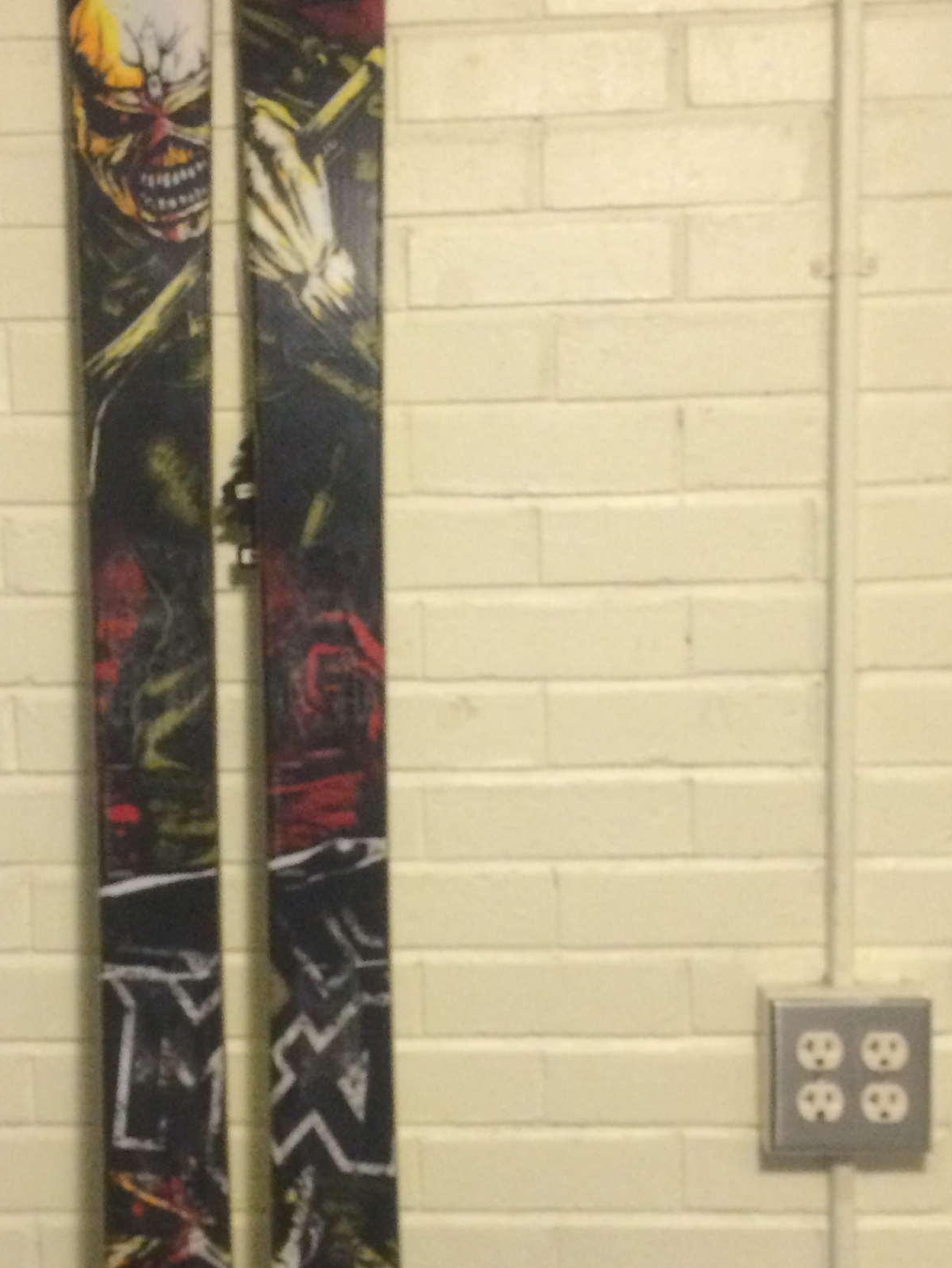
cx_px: 285
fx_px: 2273
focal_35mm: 62
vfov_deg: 31.1
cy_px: 745
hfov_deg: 23.5
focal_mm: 4.12
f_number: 2.2
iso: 320
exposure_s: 1/15
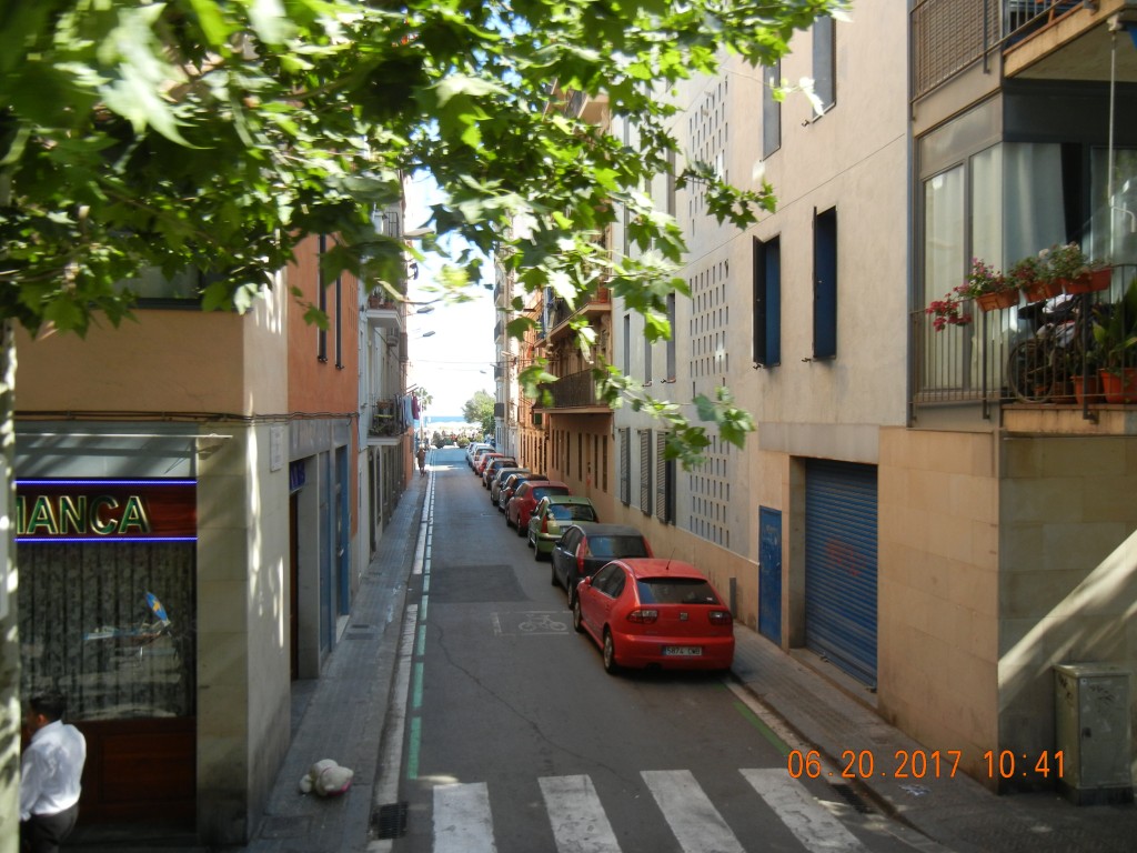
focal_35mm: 30
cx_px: 568
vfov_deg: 46.8
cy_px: 426
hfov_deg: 60.0
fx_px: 985
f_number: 3.5
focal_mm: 5.4
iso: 160
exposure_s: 1/307
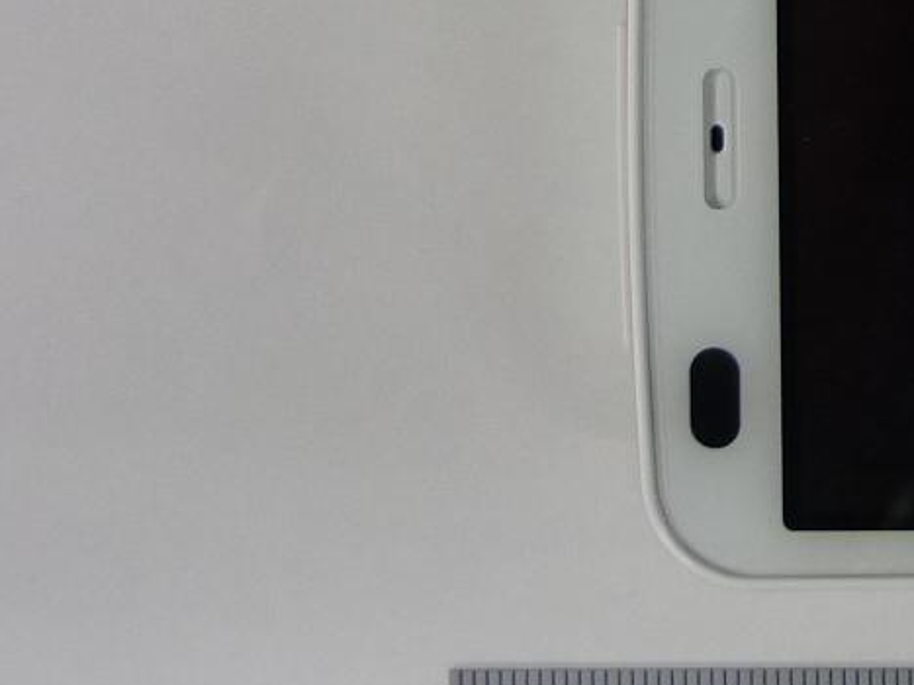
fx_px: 2983
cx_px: 1487
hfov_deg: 15.6
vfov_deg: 12.7
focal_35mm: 113
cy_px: -209
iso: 160
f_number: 2.8
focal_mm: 5.5
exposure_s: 1/30
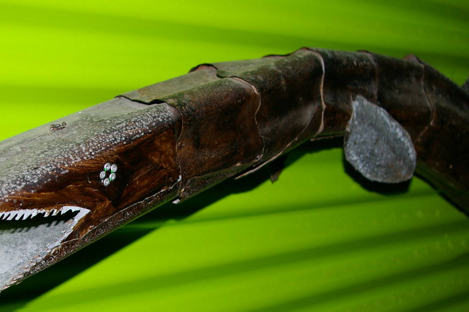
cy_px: 198
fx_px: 700
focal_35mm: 54
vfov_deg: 25.1
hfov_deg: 36.9
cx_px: 199
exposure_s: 1/45
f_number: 4.5
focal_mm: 23
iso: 400
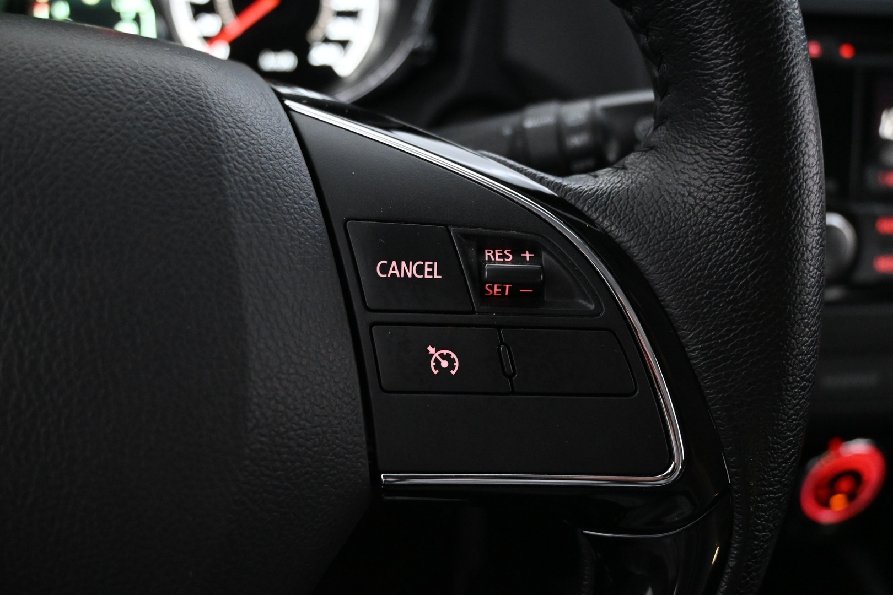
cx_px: 446
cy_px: 298
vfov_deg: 40.8
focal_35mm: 32
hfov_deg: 58.3
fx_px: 800
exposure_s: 1/30
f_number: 4
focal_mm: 21.5
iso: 5000
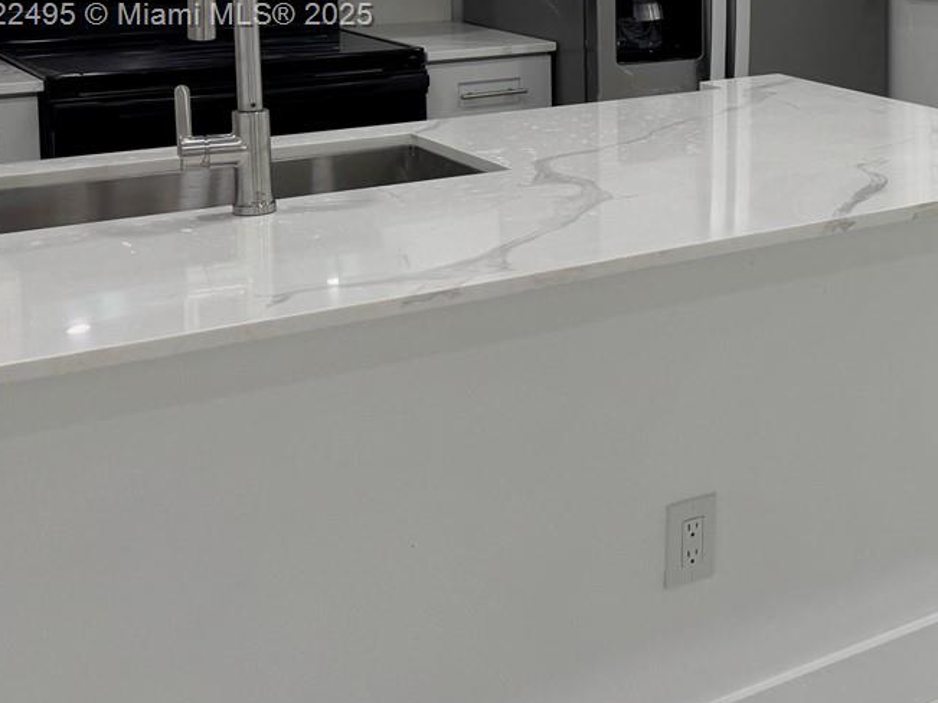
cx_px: 1065
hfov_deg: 29.1
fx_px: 1598
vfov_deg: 23.8
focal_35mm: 59
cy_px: 17
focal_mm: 6.76
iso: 64
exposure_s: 1/120
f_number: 1.78
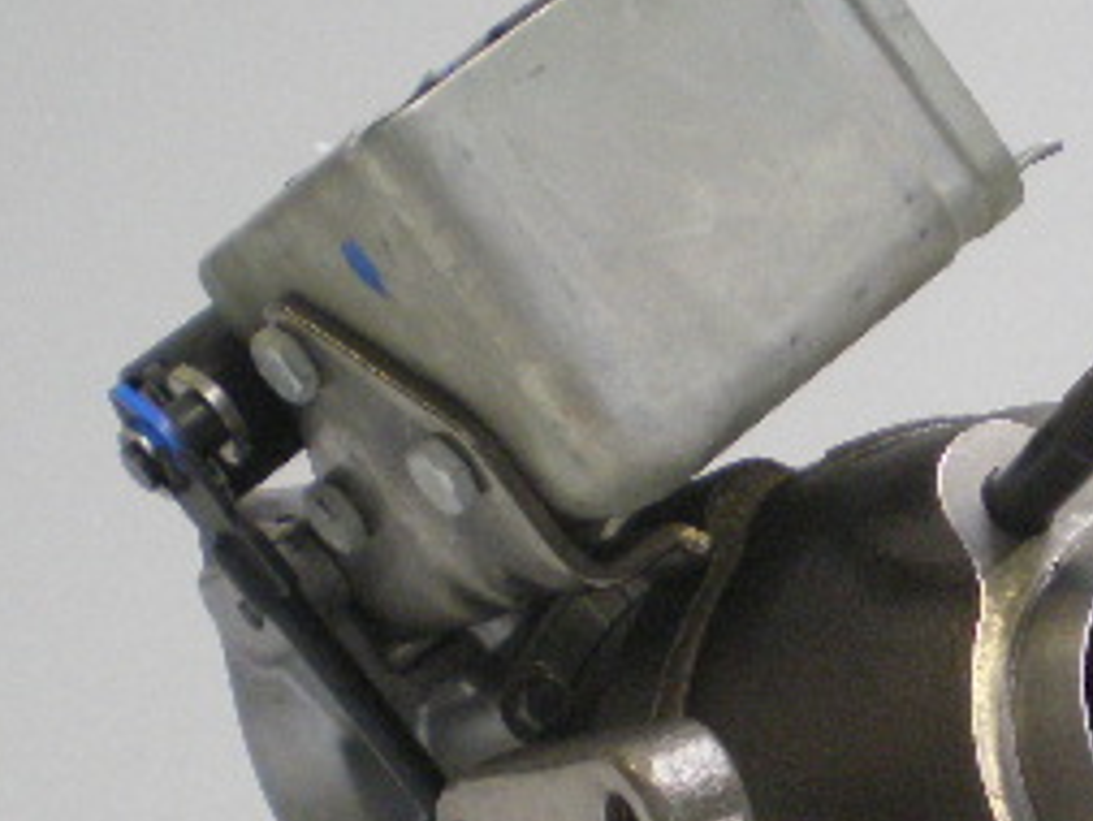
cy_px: 648
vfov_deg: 15.3
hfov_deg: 20.2
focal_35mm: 96
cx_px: 877
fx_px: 3033
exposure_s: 1/25
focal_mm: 6.3
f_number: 3.1
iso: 400
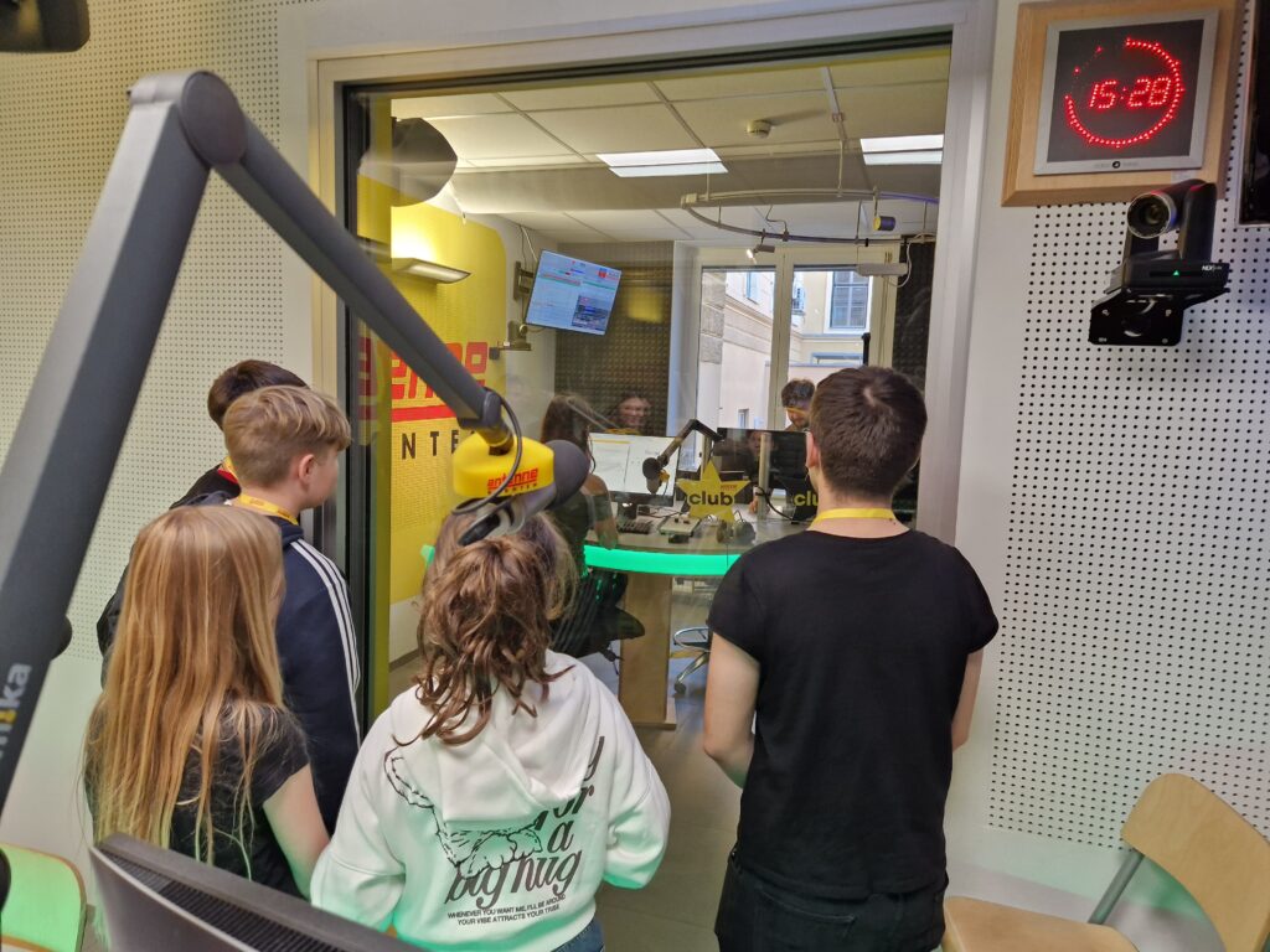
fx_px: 844
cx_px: 635
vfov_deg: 58.9
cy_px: 476
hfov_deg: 73.9
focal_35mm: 23
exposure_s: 1/100
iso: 250
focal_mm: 5.4
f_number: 1.8
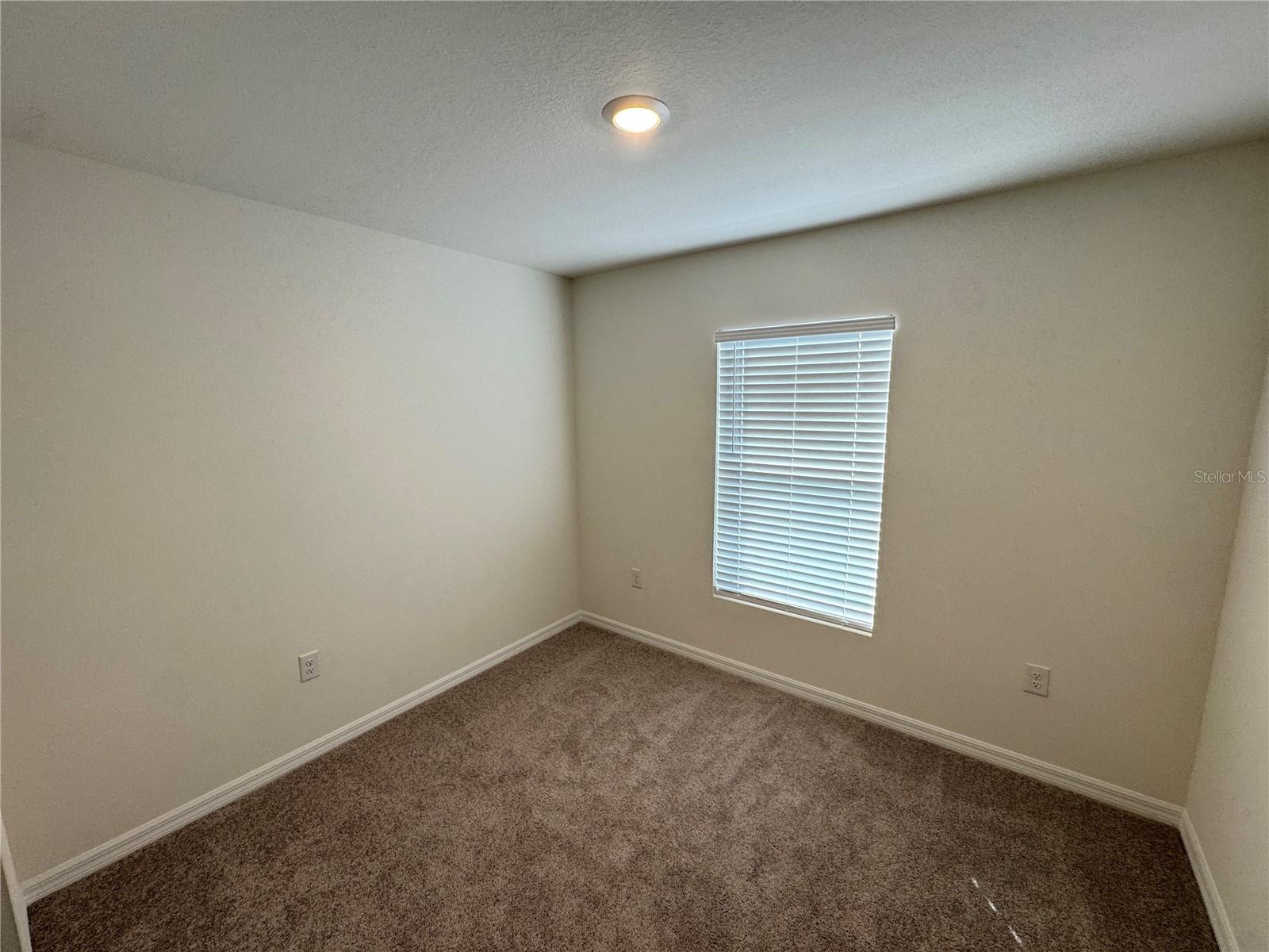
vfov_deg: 85.7
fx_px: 513
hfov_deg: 102.1
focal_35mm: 14
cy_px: 476
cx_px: 634
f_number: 2.2
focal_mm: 2.22
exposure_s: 1/120
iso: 160
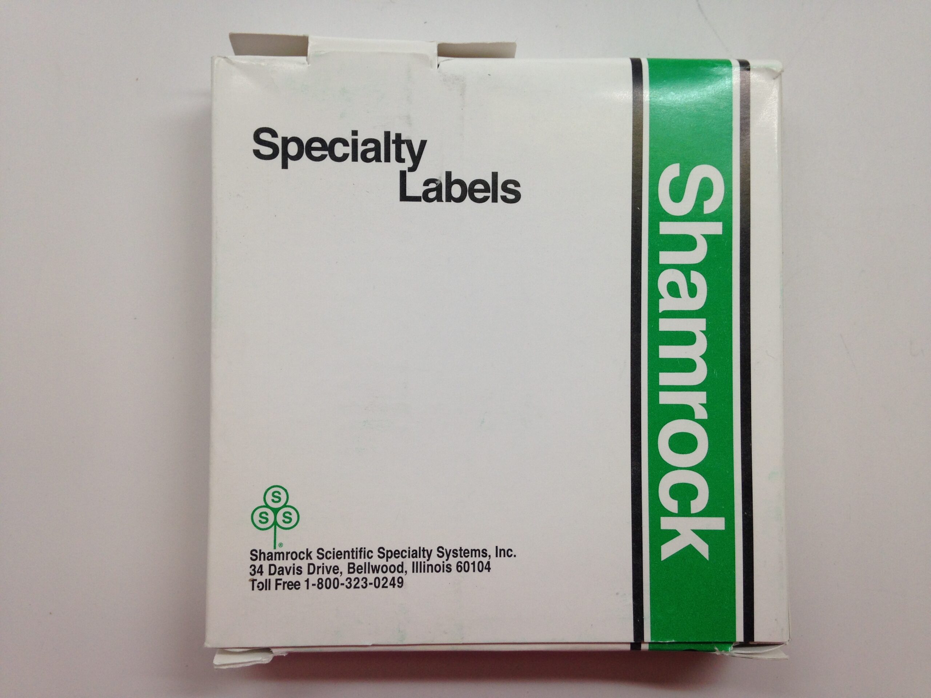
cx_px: 466
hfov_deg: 55.4
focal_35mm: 33
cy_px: 349
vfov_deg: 42.9
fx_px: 888
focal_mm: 4.12
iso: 50
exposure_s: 1/60
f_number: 2.4
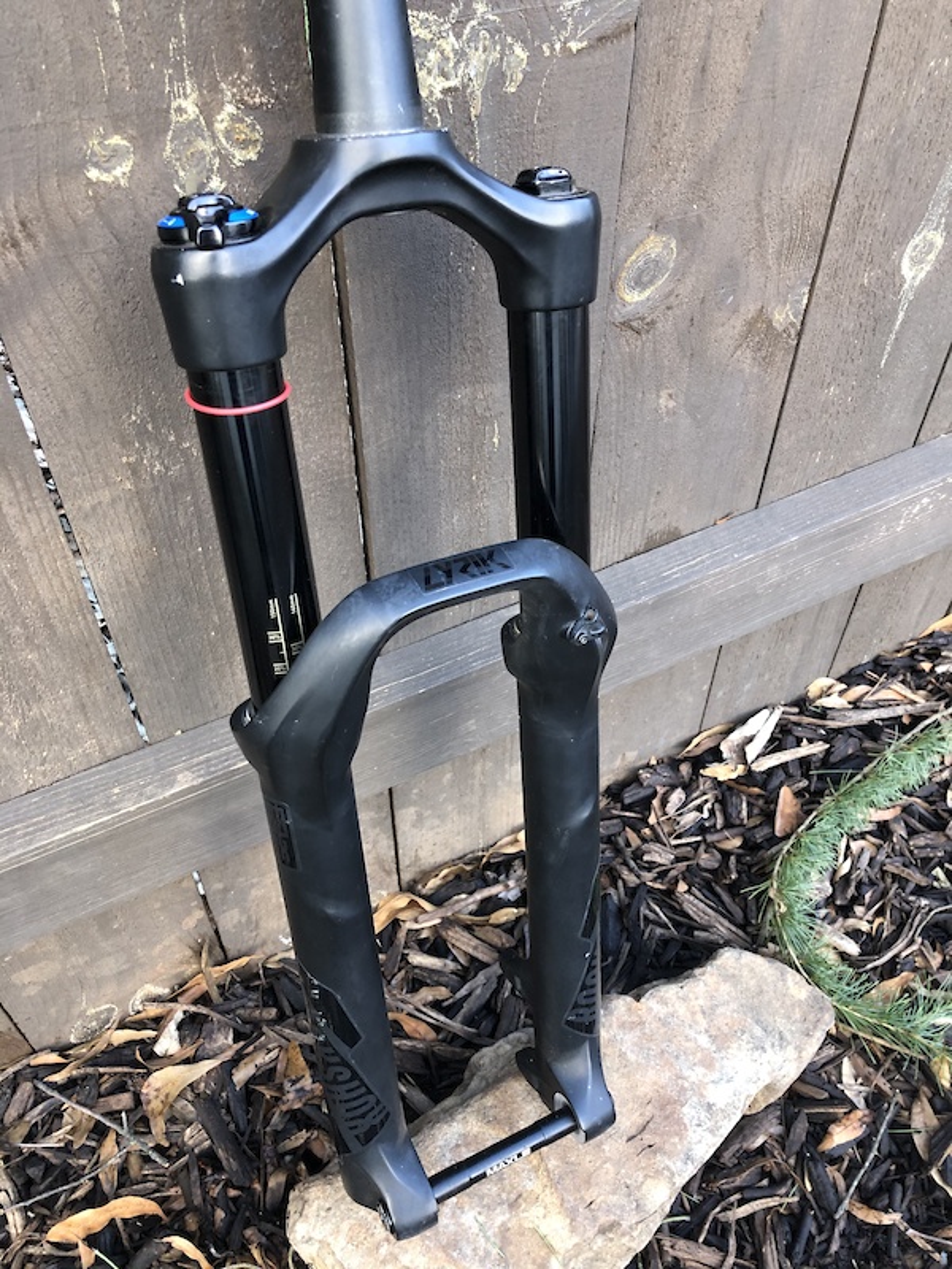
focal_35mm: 28
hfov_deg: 49.7
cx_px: 476
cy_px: 634
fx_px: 1027
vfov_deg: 63.4
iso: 40
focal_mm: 4
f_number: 1.8
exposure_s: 1/30
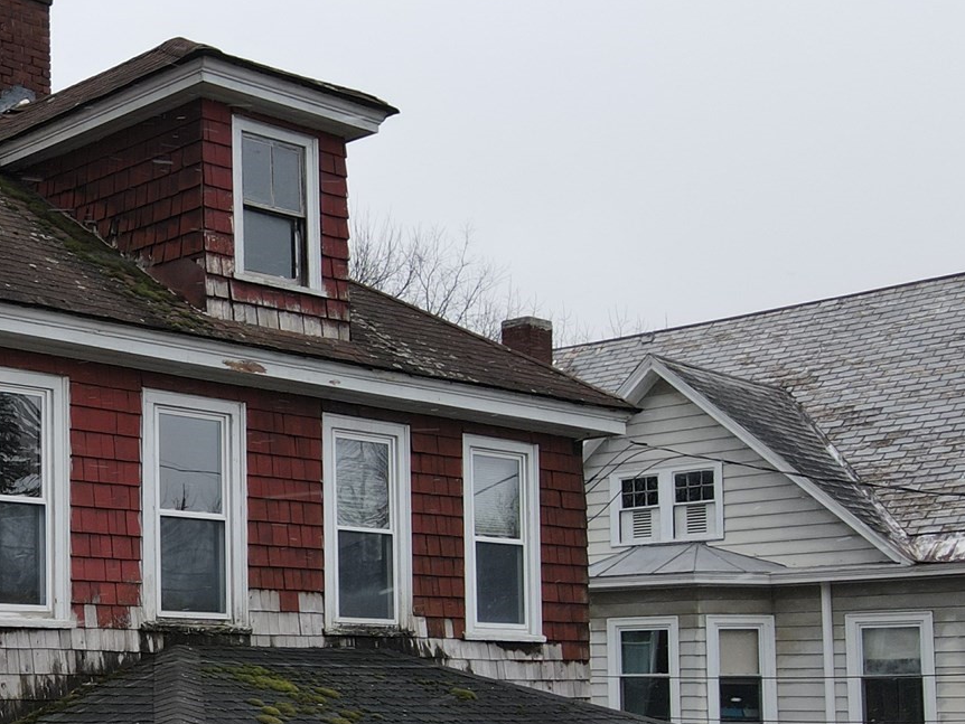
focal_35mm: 57
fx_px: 1589
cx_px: -133
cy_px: 613
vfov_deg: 25.1
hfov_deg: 29.9
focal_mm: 4.5
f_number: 2.8
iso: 100
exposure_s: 1/125
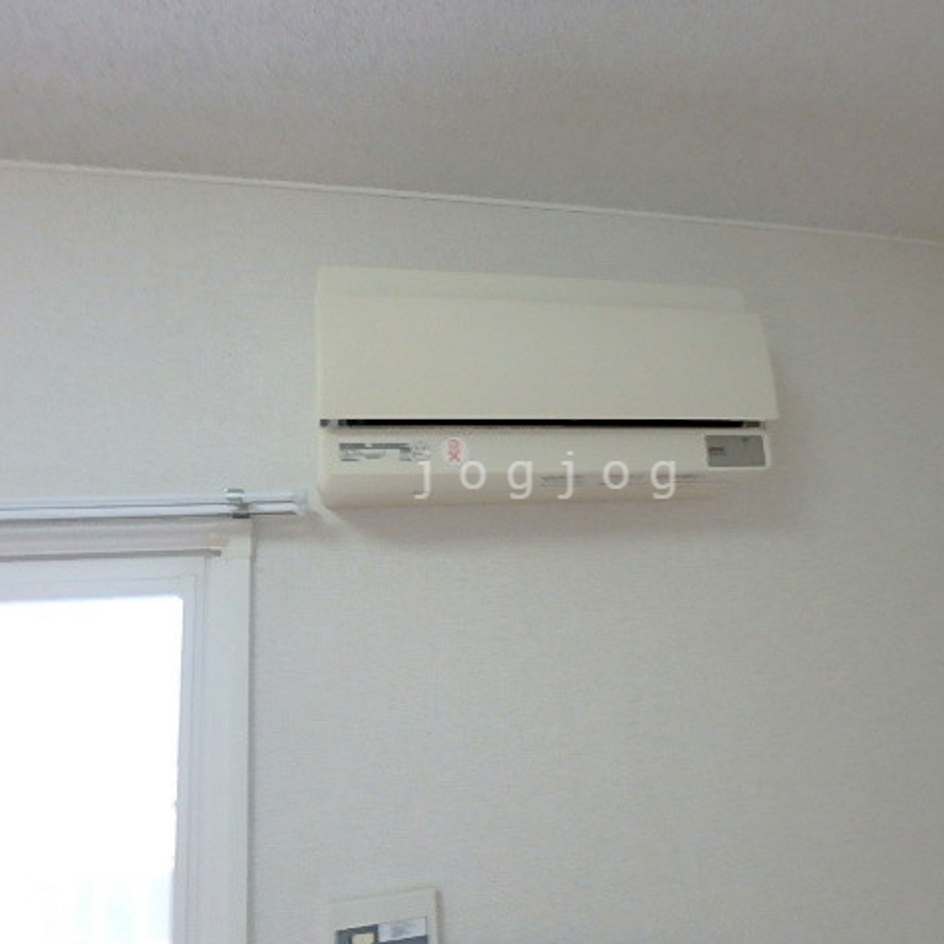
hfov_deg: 62.5
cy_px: 475
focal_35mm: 25
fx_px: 771
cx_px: 551
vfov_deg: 62.9
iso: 500
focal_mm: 3.7
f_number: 3.5
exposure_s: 1/30
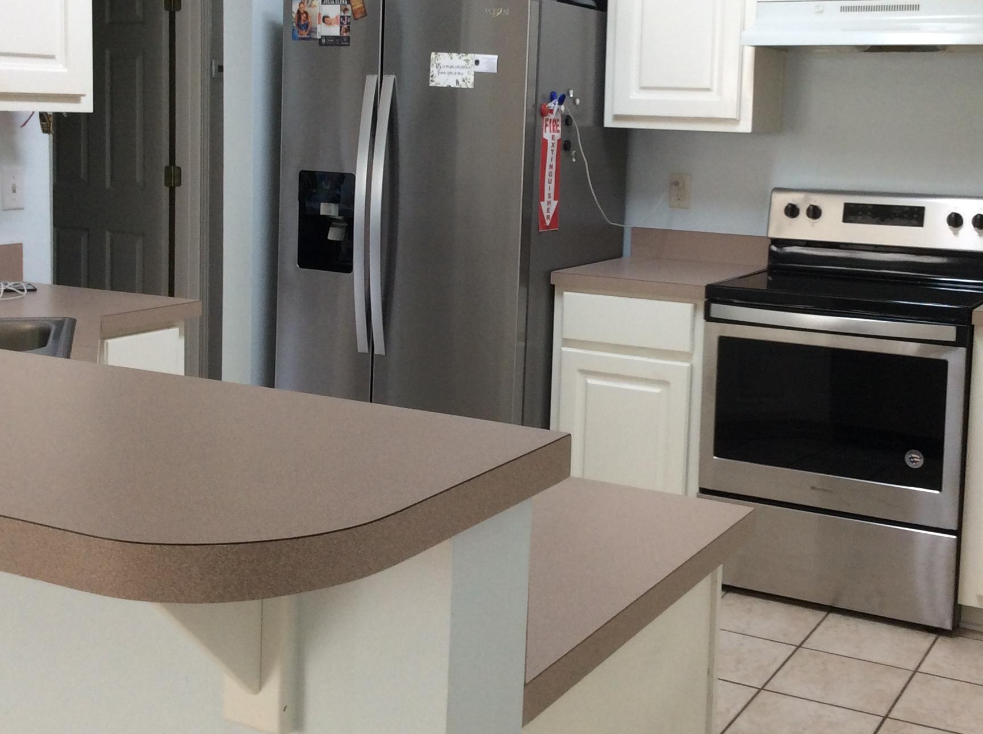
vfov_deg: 30.0
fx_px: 1361
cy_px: 238
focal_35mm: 48
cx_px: 555
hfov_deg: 39.6
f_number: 2.4
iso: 50
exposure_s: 1/24
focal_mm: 3.3
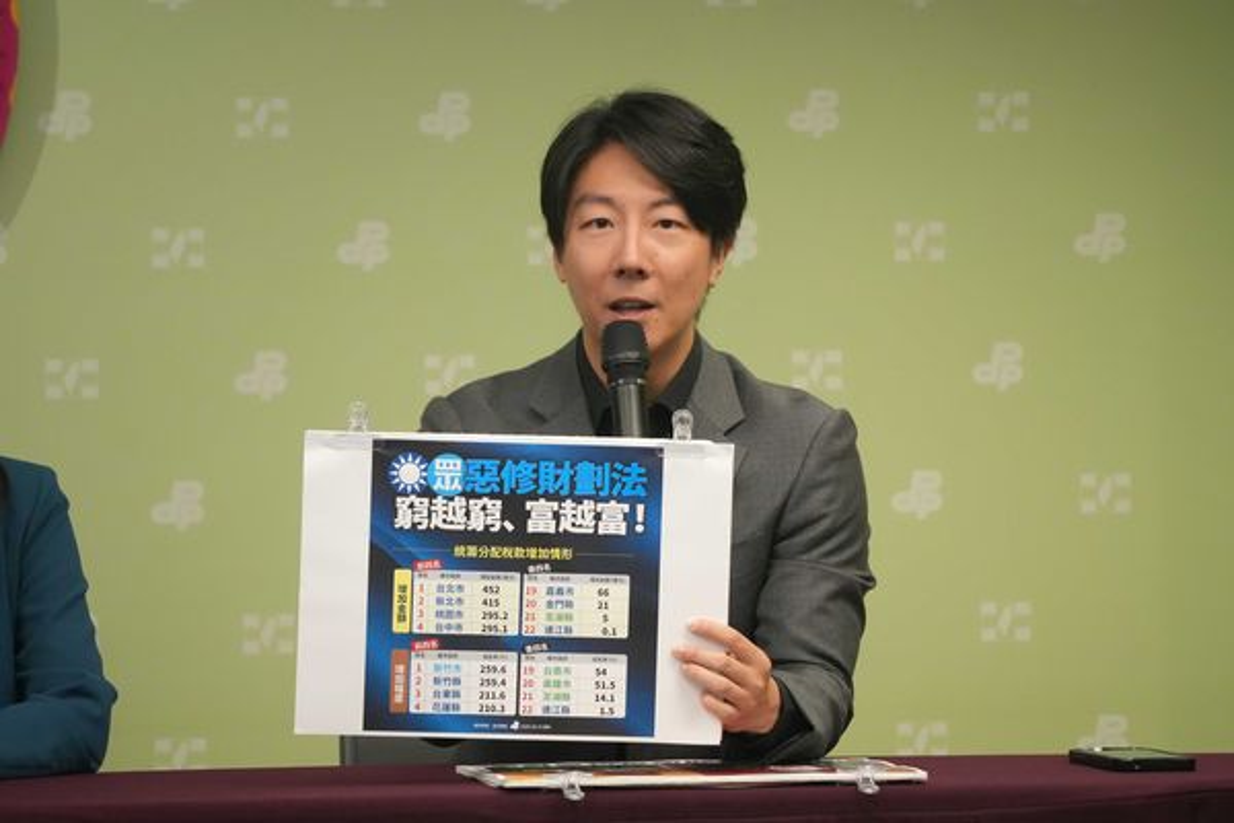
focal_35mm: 248
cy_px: 412
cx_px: 617
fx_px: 8483
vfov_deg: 5.6
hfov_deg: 8.3
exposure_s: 1/320
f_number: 6.3
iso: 3200
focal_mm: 165
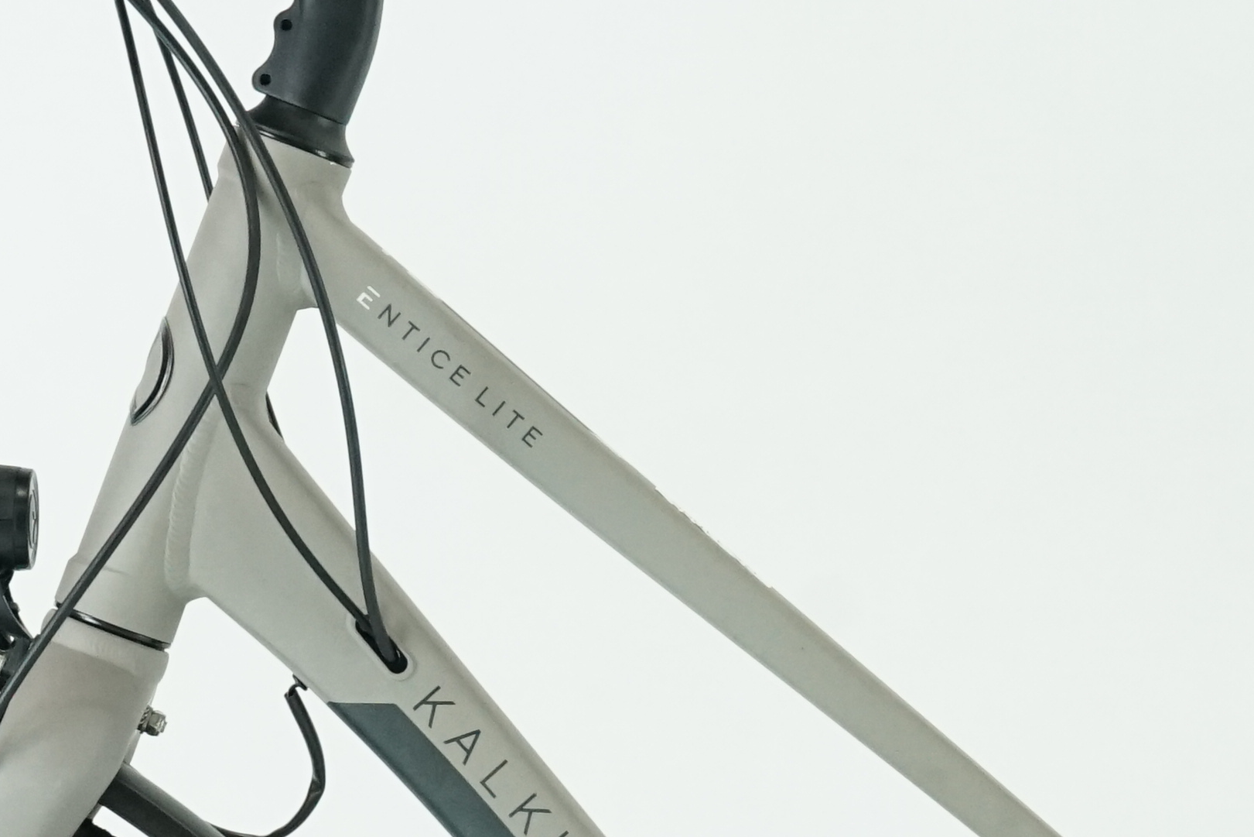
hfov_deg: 8.3
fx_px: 8639
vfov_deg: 5.5
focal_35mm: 248
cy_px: 997
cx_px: 1031
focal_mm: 67
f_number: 7.1
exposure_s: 1/200
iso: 2500
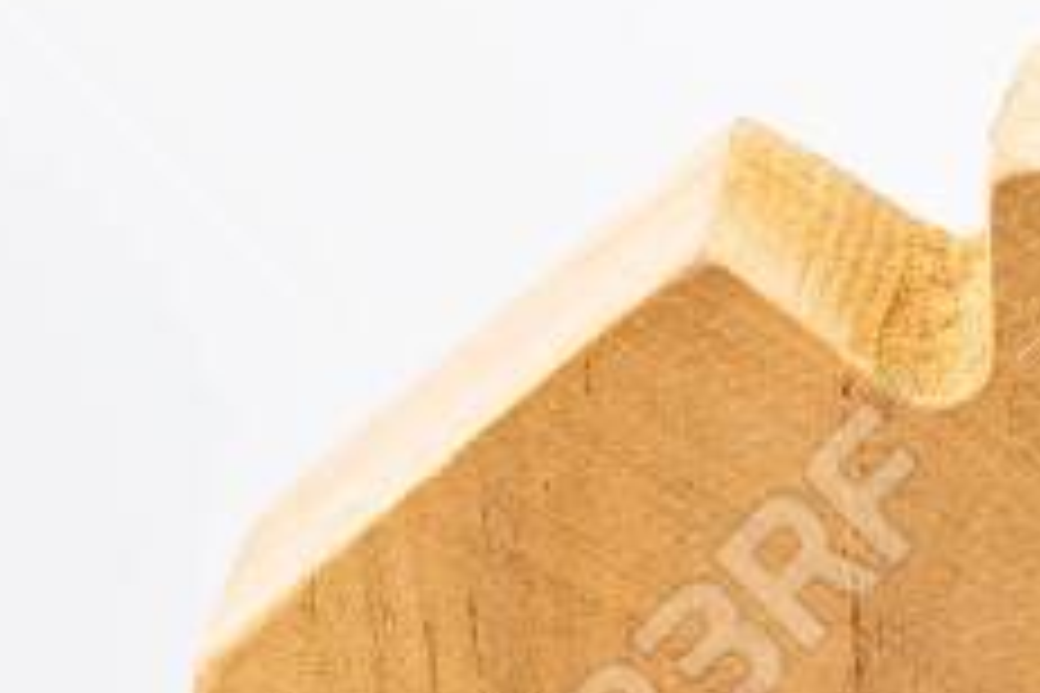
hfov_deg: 3.7
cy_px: 520
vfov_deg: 2.5
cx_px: 1495
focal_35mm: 551
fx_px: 15917
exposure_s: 1/3
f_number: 11
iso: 50
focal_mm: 98
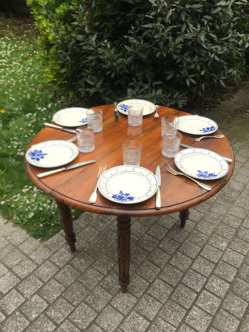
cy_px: 166
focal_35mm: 29
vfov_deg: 61.7
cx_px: 124
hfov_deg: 48.2
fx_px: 278
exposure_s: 1/384
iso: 32
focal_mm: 4.15
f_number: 2.2
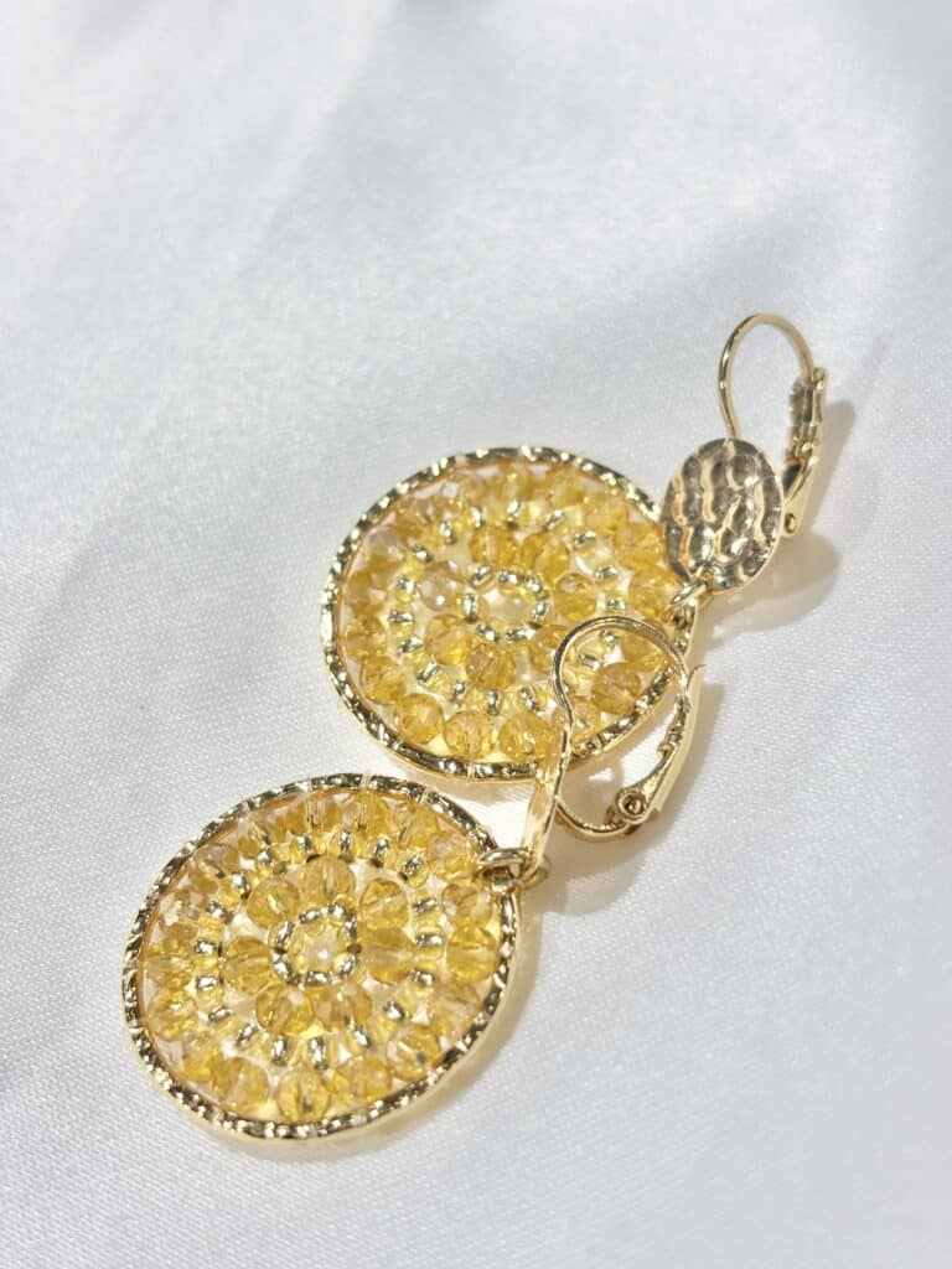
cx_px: 476
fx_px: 1907
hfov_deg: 28.0
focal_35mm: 52
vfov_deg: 36.8
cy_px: 634
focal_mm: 5.96
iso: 32
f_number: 1.6
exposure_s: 1/311
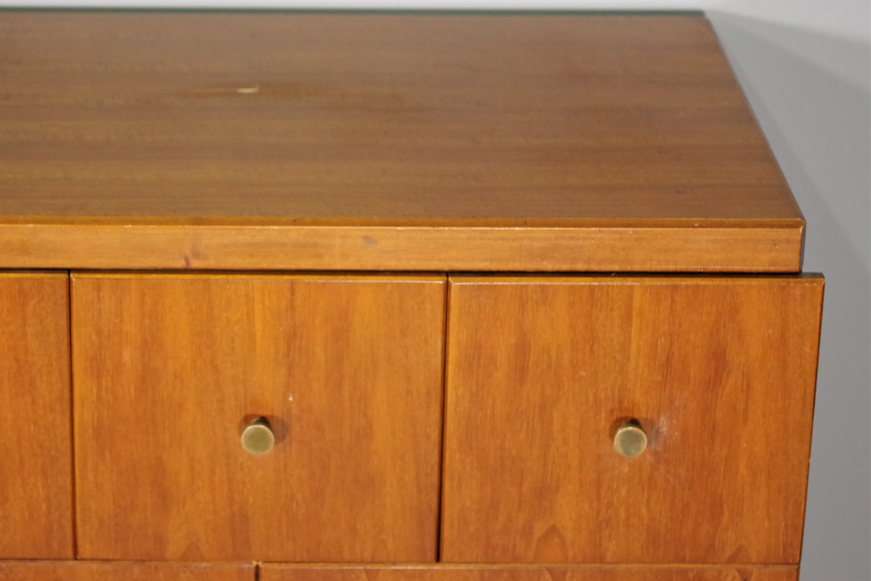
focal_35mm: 105
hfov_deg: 19.4
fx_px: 2540
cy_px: 207
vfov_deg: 13.0
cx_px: 262
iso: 3200
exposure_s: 1/100
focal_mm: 50
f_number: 2.8
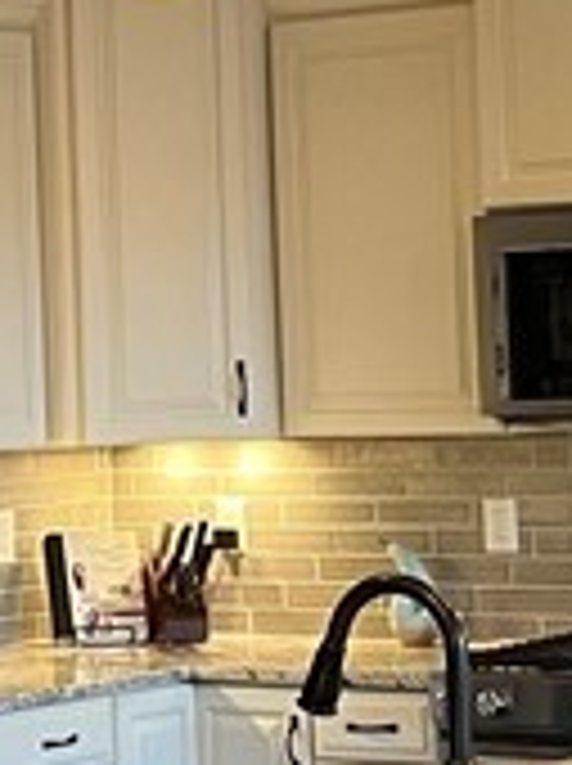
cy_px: 324
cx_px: -338
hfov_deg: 9.1
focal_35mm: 157
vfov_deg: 12.6
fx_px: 3468
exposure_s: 1/60
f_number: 1.6
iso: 160
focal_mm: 5.1
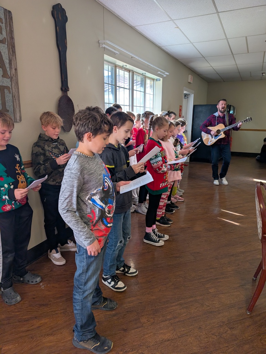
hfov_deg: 56.9
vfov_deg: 71.5
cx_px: 133
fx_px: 245
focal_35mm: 24
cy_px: 177
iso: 75
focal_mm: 6.9
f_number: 1.68
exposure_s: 1/120
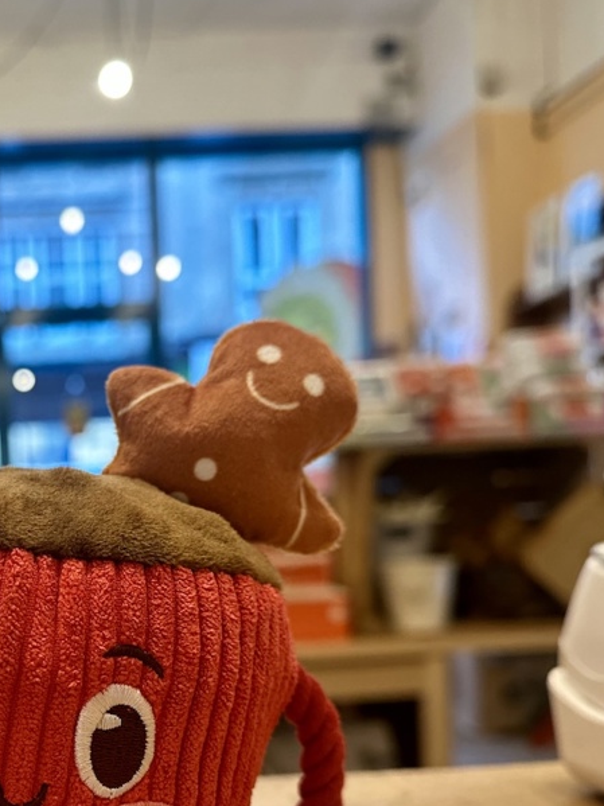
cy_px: 577
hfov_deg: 30.5
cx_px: 44
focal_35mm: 45
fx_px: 1047
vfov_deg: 41.2
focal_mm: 6.86
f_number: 1.78
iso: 320
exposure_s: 1/50
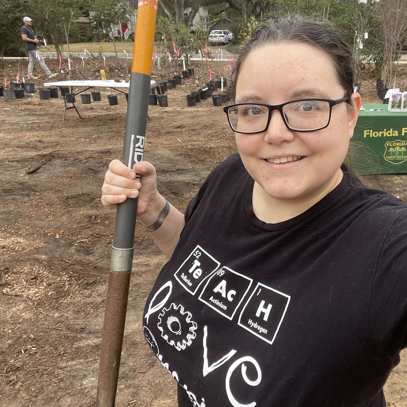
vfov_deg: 57.3
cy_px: 203
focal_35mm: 28
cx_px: 249
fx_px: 372
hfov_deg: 56.7
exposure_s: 1/121
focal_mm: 2.71
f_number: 2.2
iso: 25
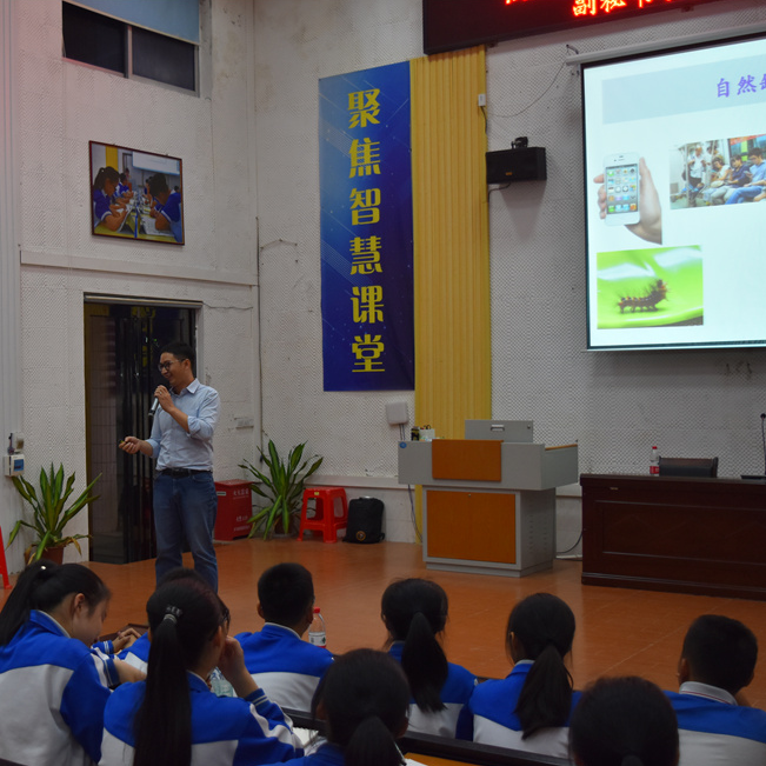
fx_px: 1177
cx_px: 202
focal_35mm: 47
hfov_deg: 35.4
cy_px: 388
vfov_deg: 36.1
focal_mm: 24
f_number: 4
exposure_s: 1/60
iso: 720
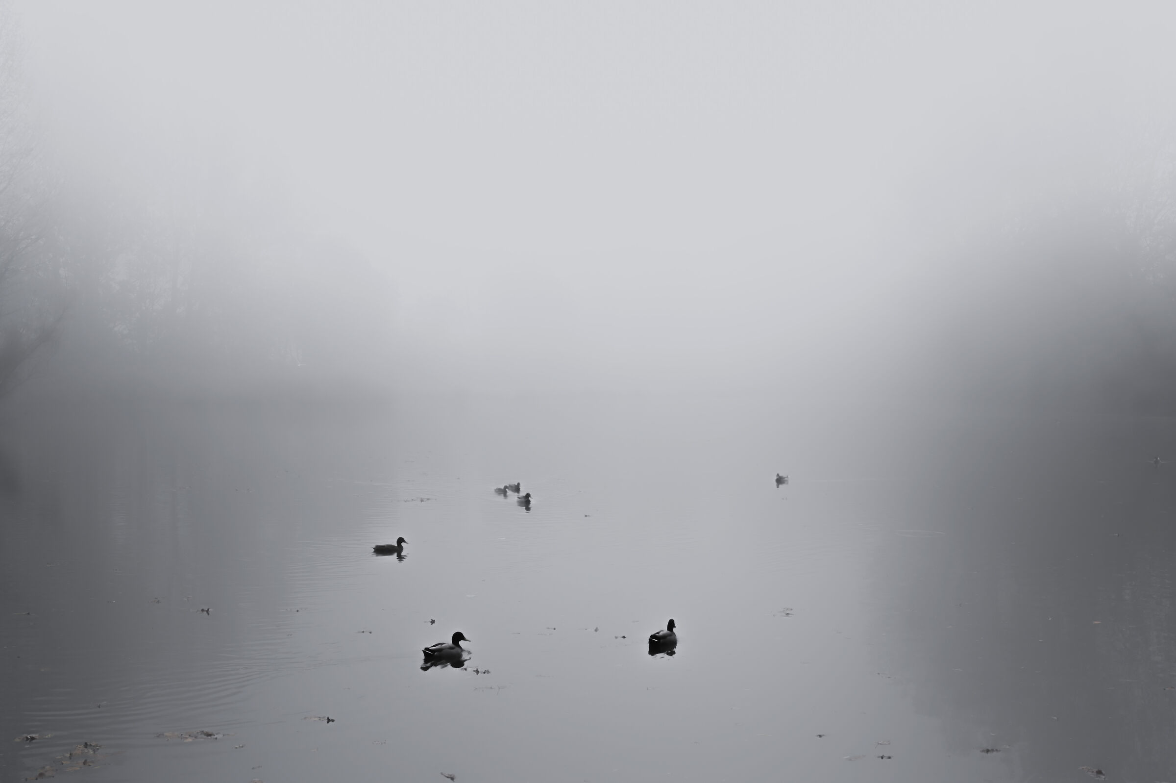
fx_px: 1404
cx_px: 588
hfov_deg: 45.5
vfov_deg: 31.1
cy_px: 392
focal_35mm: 43
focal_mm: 43
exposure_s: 1/200
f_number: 22
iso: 640
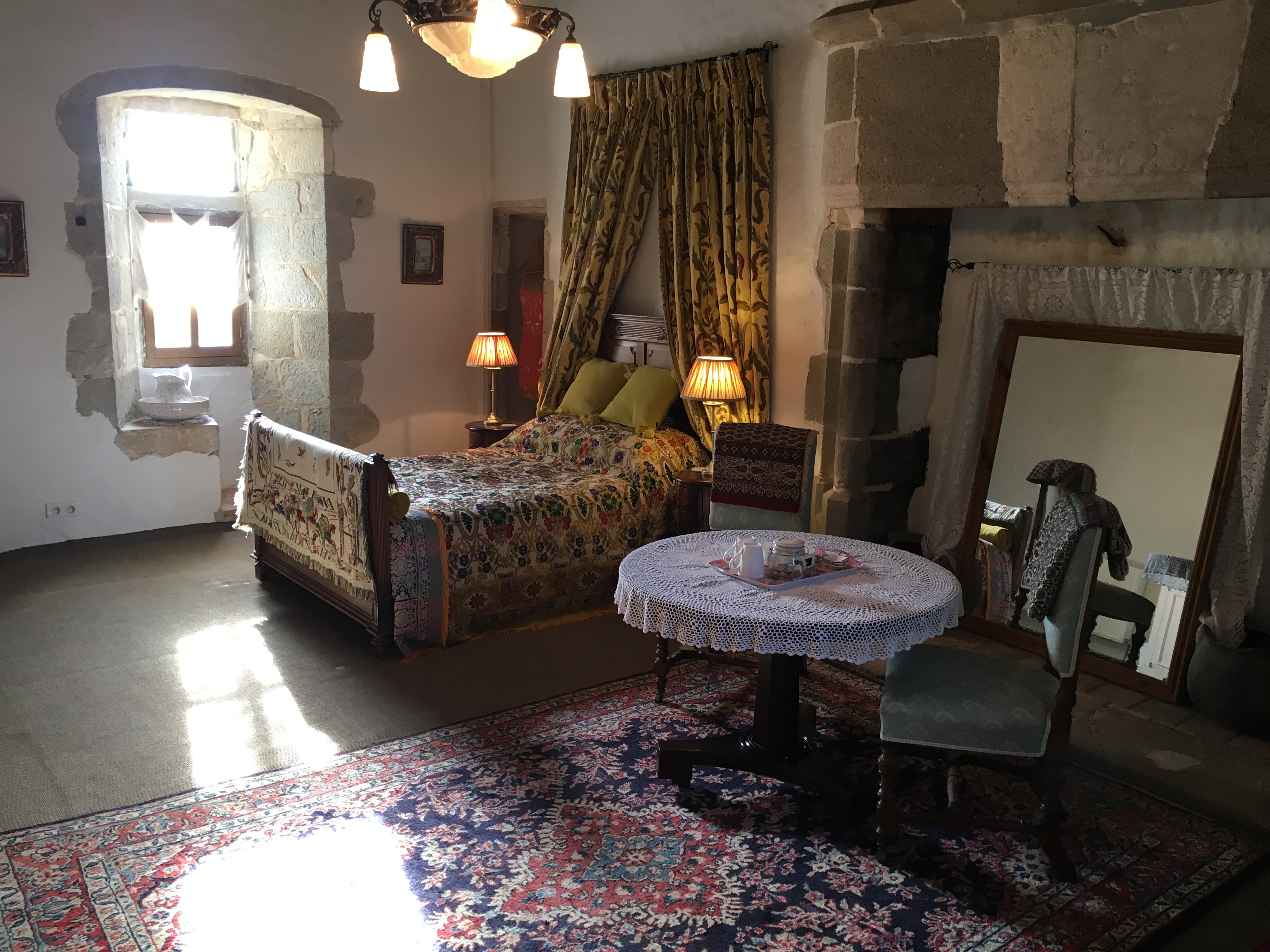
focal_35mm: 29
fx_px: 1064
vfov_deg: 48.2
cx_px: 635
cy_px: 476
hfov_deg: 61.7
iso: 80
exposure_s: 1/33
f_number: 2.2
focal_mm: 4.15
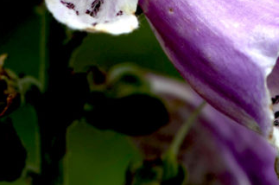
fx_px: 3864
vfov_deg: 2.7
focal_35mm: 500
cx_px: 86
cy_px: -79
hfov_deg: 4.1
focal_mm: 105
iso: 100
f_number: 9
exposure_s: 1/250
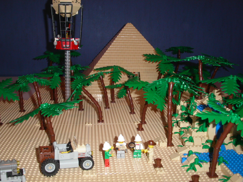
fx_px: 267
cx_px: 122
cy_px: 91
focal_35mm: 38
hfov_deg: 49.0
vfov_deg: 37.7
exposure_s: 1/30
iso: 100
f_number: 2.8
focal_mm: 7.8
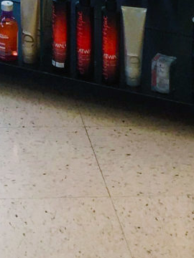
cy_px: -272
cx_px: -128
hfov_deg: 8.7
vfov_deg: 10.8
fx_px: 1233
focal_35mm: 165
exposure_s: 1/120
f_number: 2.2
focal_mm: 4.15
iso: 25
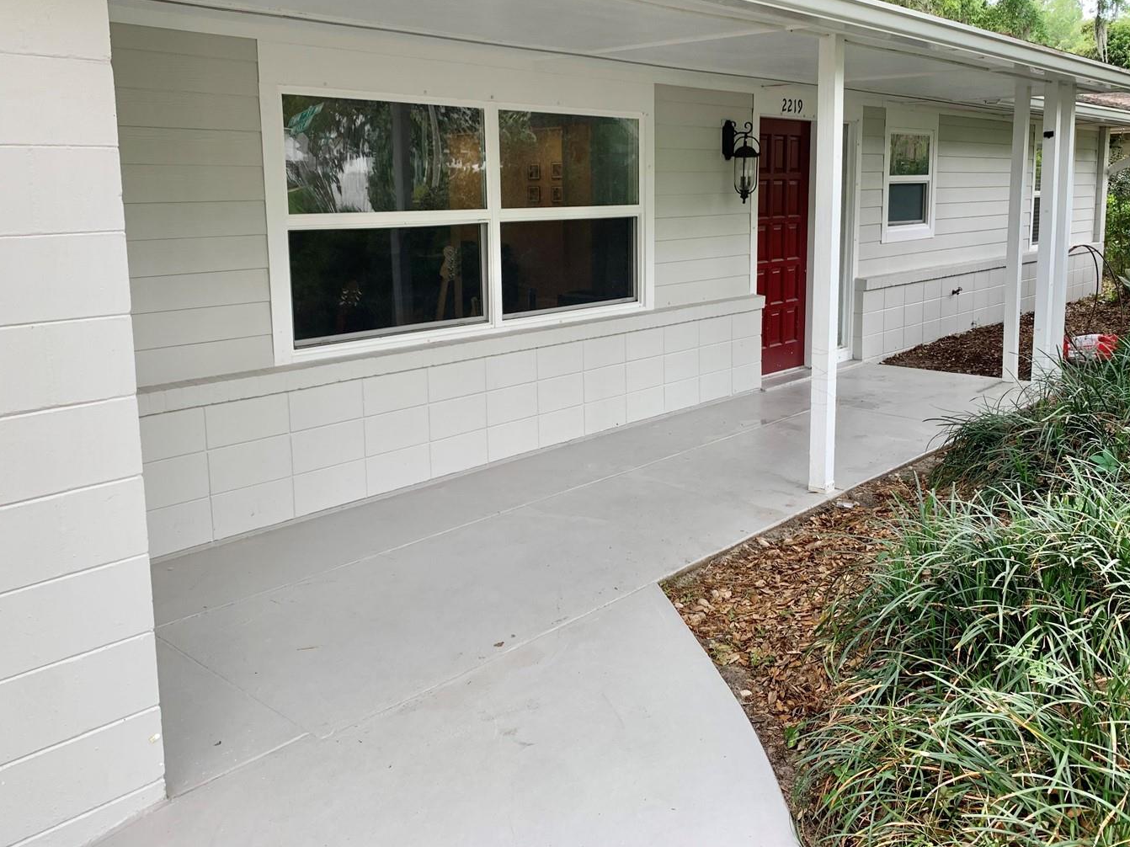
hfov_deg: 58.3
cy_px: 349
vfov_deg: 45.2
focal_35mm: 31
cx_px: 585
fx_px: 1012
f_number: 1.8
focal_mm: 4.25
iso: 25
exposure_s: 1/125
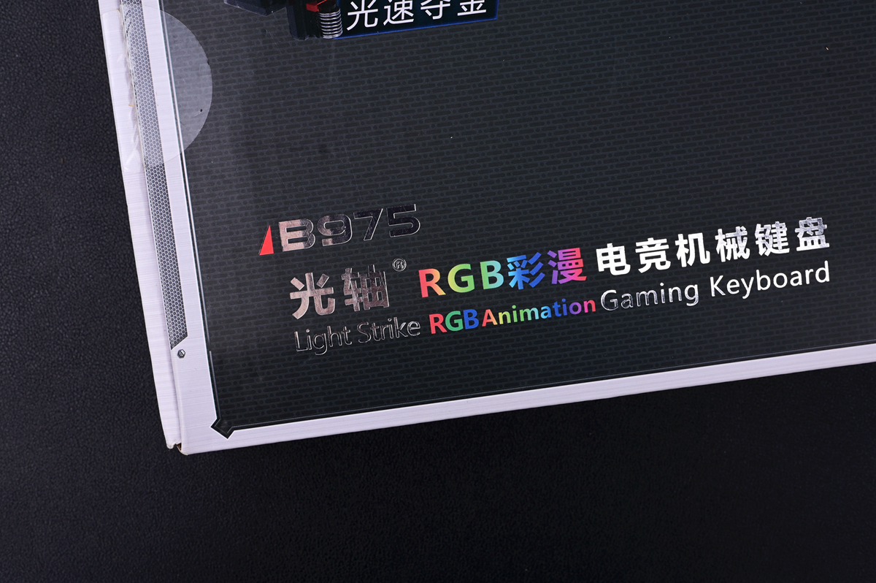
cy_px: 292
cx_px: 438
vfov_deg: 26.9
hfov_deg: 39.6
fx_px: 1216
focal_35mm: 50
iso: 100
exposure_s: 1/100
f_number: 16
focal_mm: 50
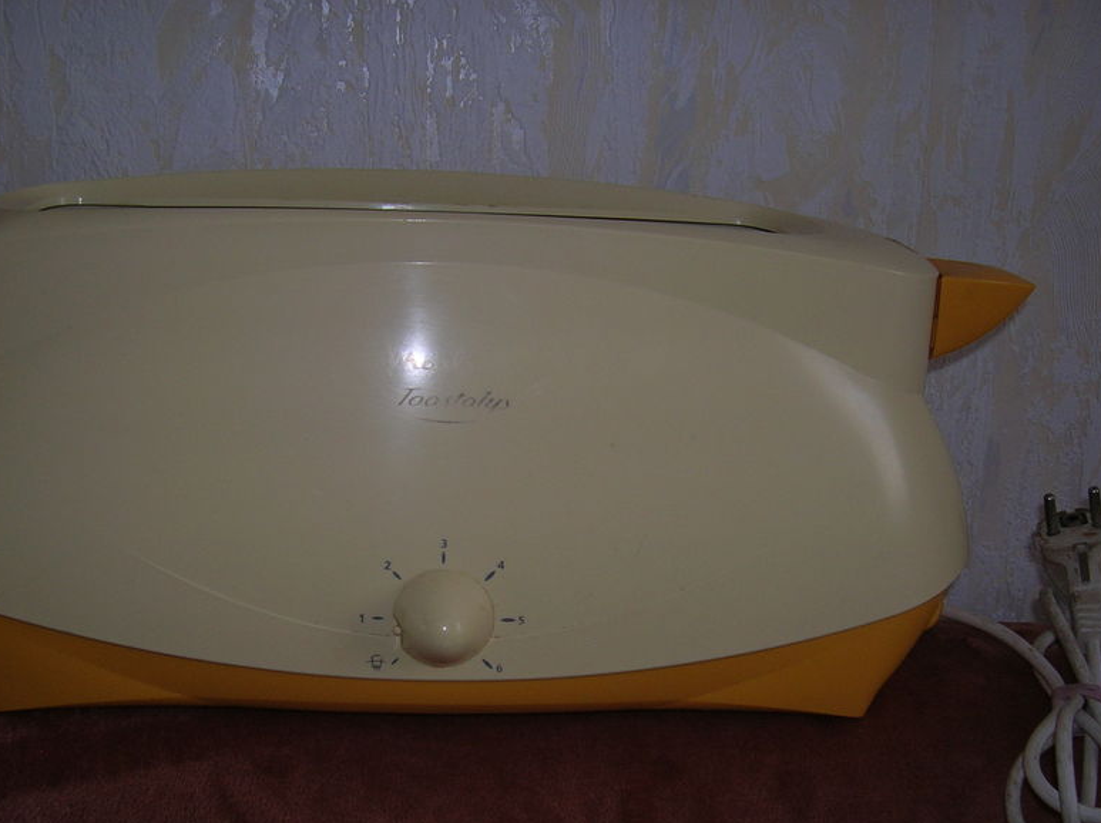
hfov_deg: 43.0
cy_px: 531
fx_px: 1398
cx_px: 511
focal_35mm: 44
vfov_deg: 32.6
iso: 50
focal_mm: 5.7
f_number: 2.9
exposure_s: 1/60.1
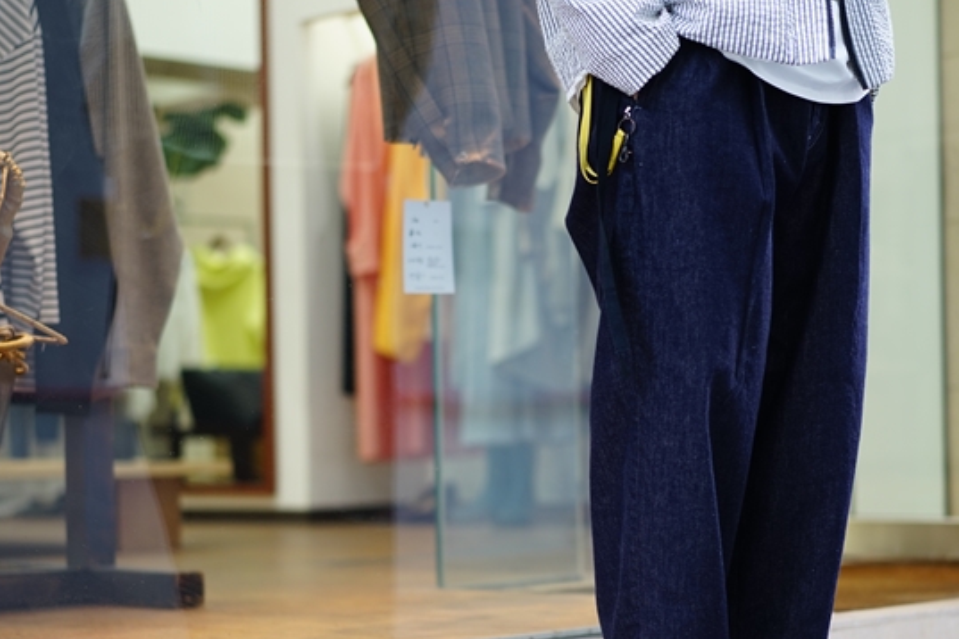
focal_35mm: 82
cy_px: 427
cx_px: 570
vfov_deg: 16.6
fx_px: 2184
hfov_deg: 24.7
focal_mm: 55
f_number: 1.8
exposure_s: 1/60
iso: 125
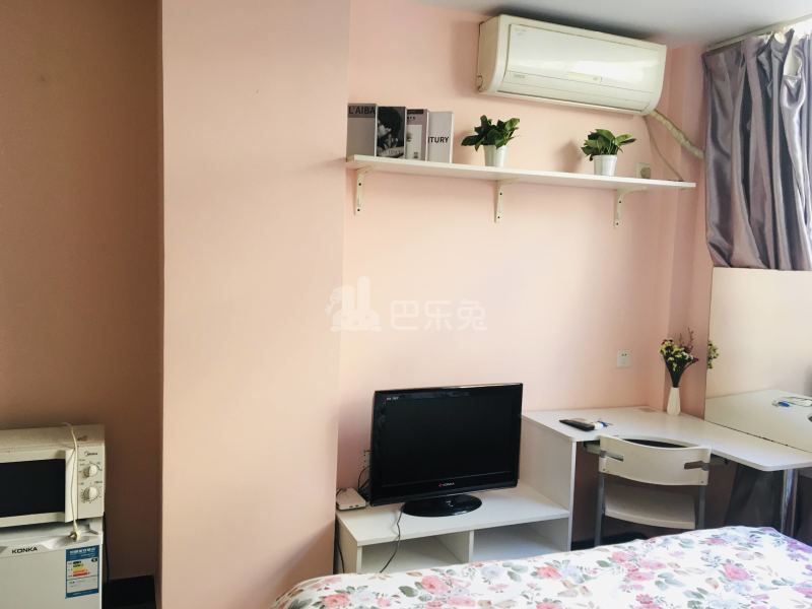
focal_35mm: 29
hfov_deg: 61.7
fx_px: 680
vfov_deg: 48.2
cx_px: 406
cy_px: 304
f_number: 2.2
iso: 50
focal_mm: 4.15
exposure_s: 1/33
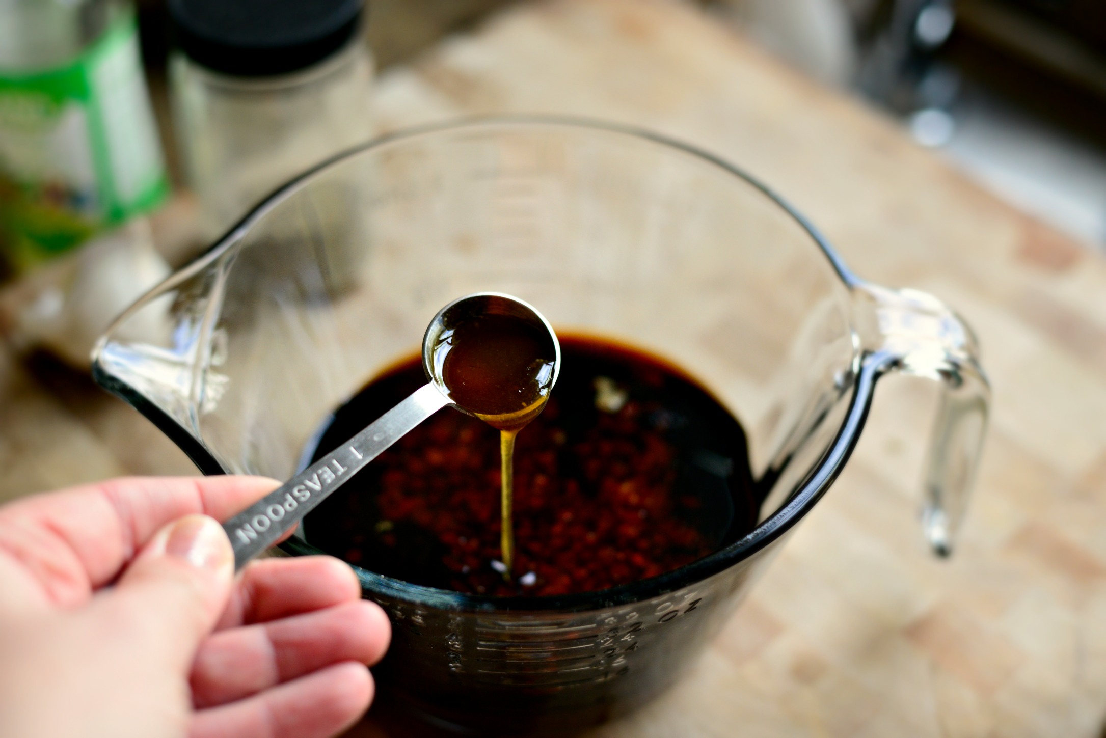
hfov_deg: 39.6
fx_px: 1537
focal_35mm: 50
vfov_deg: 27.0
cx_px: 553
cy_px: 369
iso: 1250
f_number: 2.8
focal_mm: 50
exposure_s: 1/500
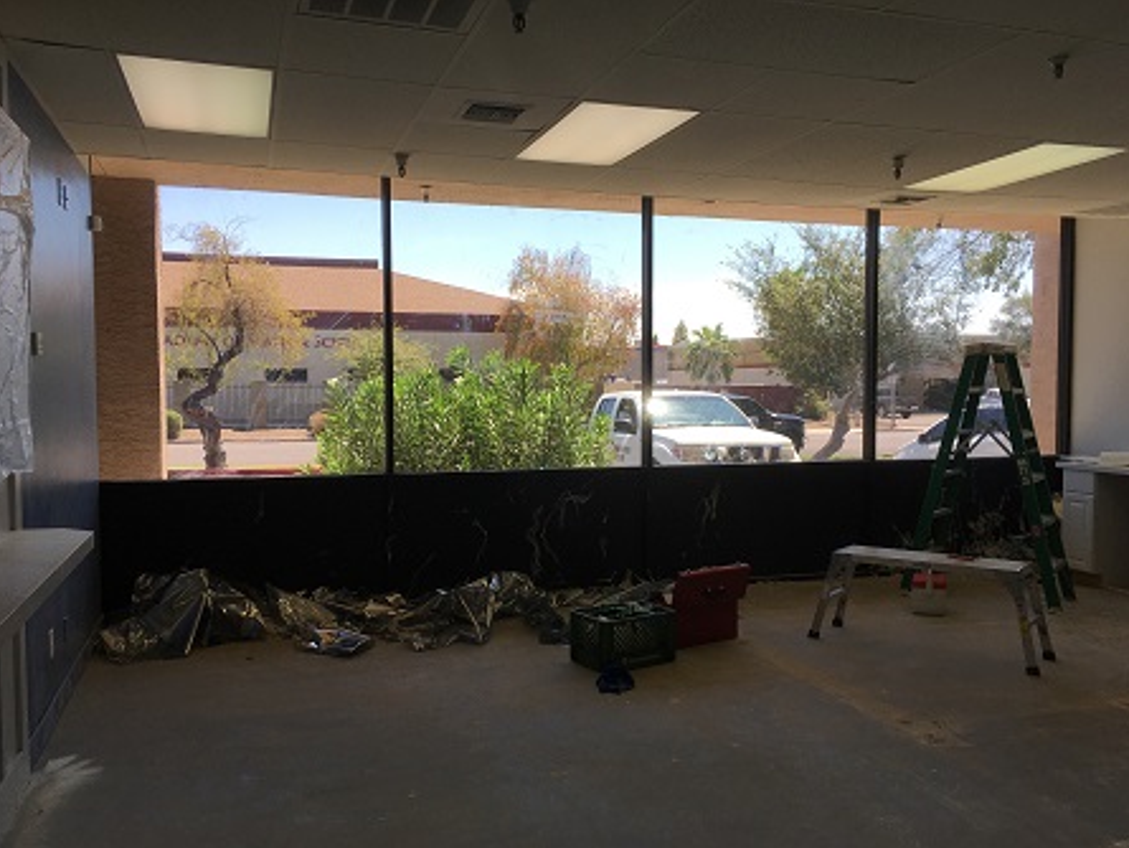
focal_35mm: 30
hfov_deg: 60.0
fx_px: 979
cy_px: 435
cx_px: 566
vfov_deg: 46.8
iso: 25
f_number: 2.2
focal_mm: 4.15
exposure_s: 1/403
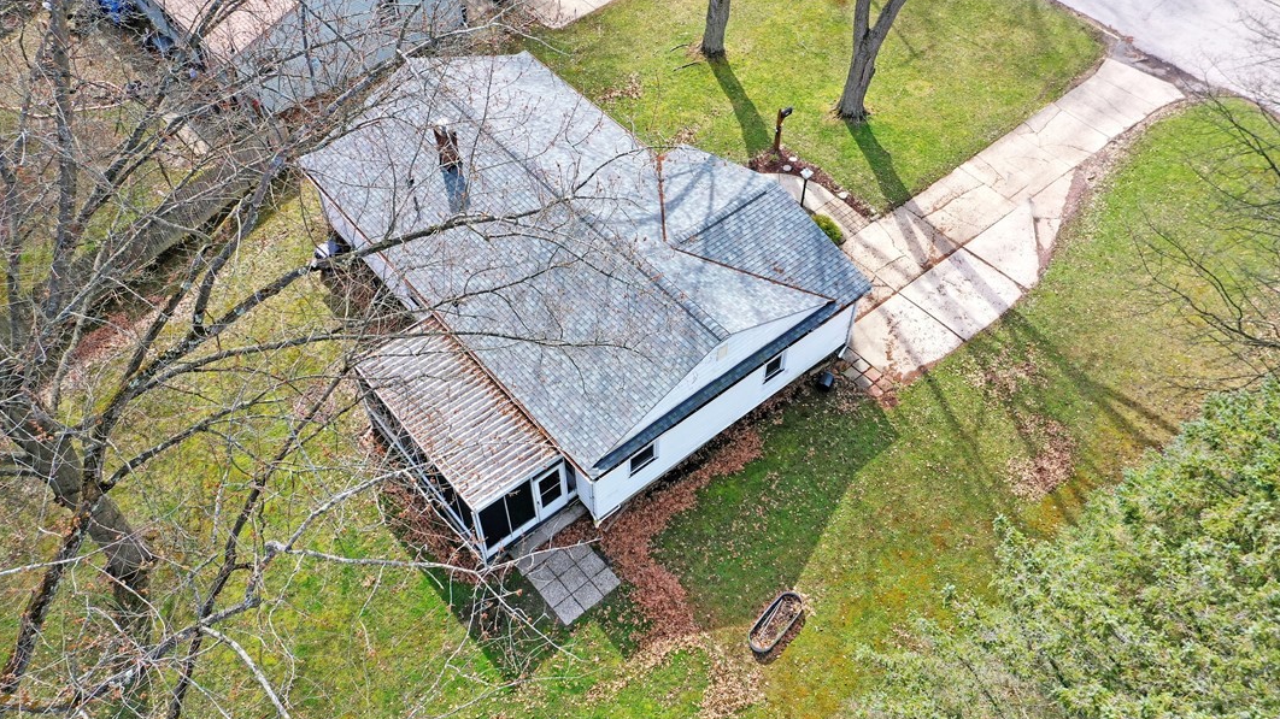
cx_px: 630
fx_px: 1018
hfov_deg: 64.3
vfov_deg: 38.9
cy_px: 320
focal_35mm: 30
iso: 100
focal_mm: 10.26
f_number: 5
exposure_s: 1/200
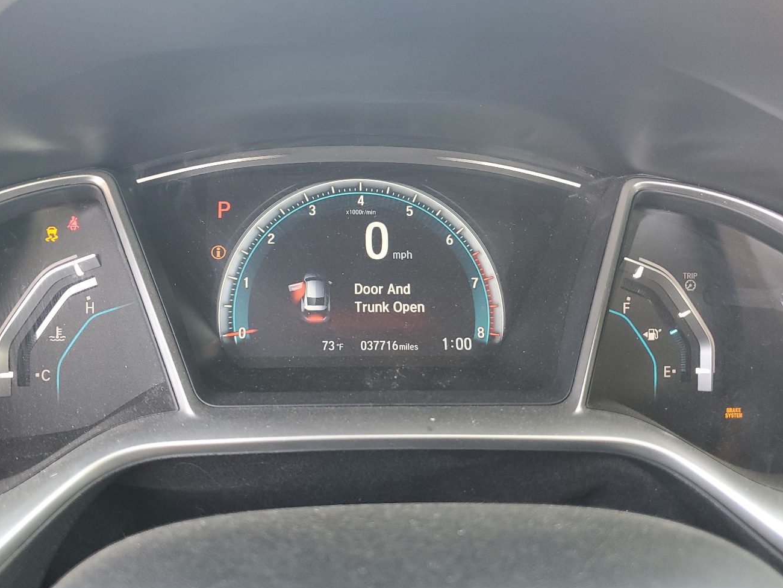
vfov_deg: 44.1
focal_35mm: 32
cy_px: 312
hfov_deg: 56.7
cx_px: 345
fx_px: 724
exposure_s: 1/60.2
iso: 82
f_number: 1.5
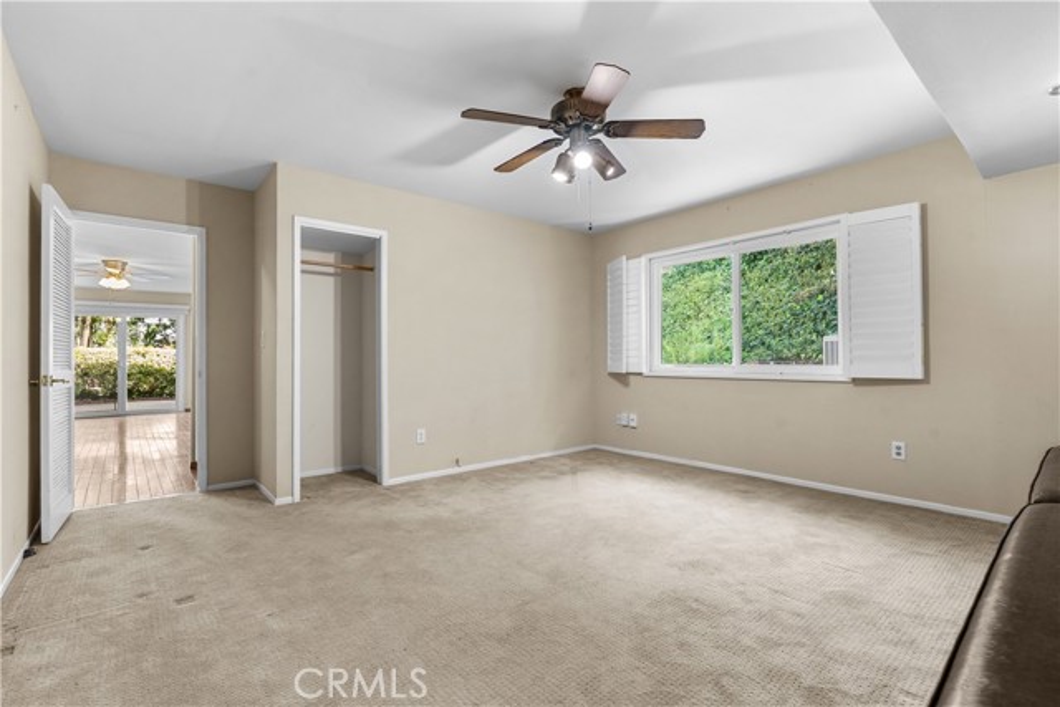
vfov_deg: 73.8
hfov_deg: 96.7
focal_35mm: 16
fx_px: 471
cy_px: 354
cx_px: 530
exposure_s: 1/2.5
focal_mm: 16
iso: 640
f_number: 8
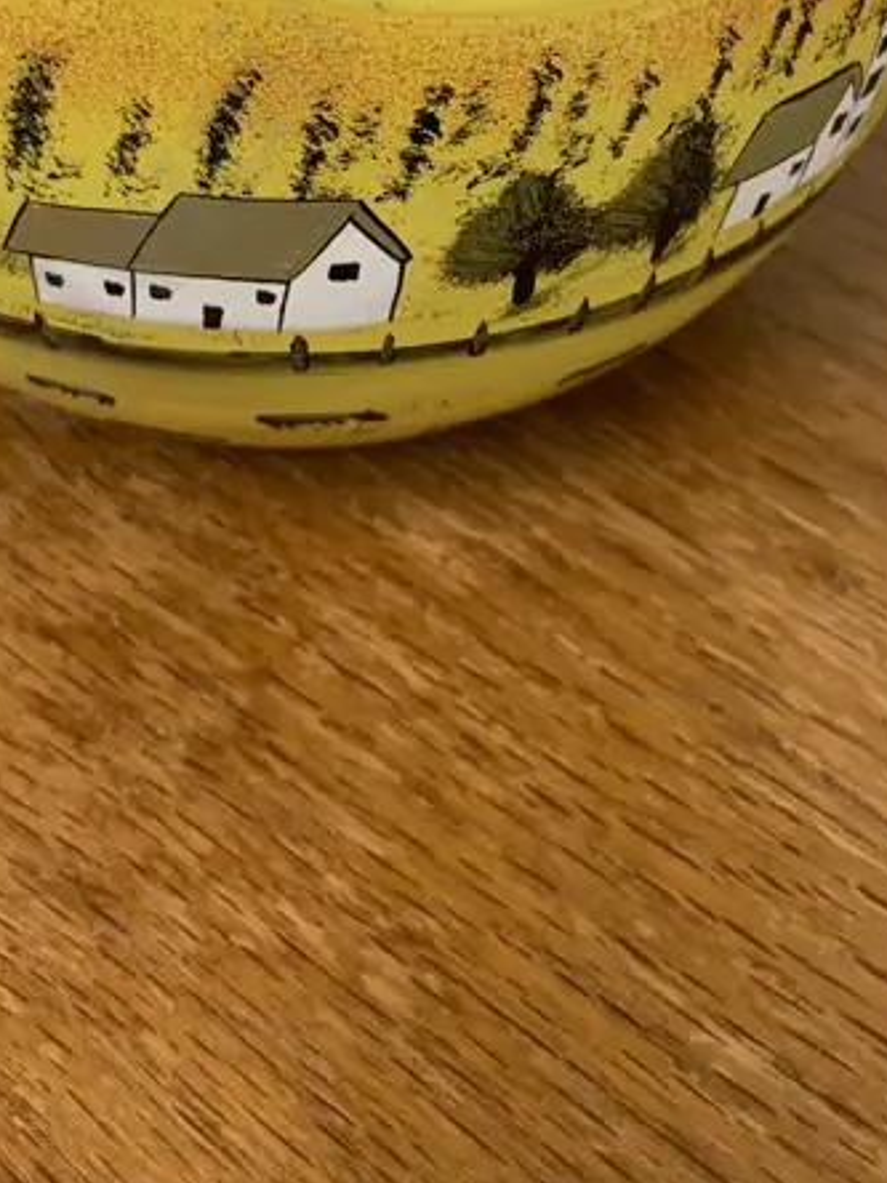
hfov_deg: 24.4
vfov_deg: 29.6
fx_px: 2050
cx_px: 370
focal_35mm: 60
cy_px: -48
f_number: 1.8
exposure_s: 1/50
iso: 80
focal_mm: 4.25
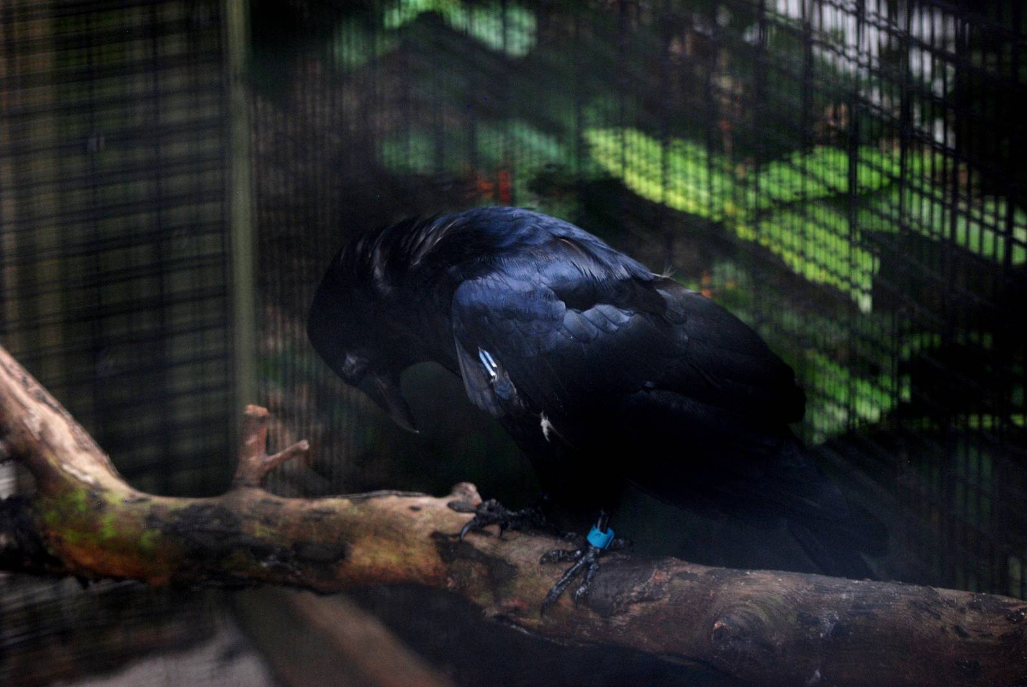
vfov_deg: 10.7
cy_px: 344
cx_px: 514
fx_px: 3684
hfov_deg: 15.9
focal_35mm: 129
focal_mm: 86
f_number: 4
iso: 400
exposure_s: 1/160
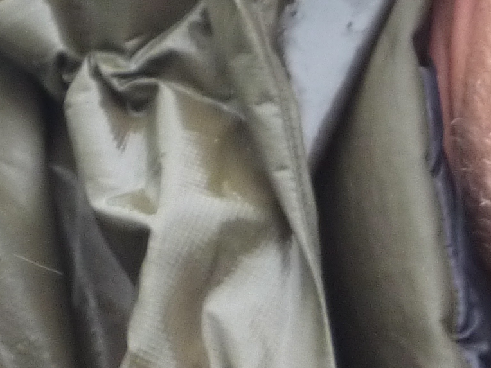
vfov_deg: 2.0
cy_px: 372
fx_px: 10695
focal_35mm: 754
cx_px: 1017
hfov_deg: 2.6
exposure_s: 1/60
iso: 250
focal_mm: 25.9
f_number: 4.5
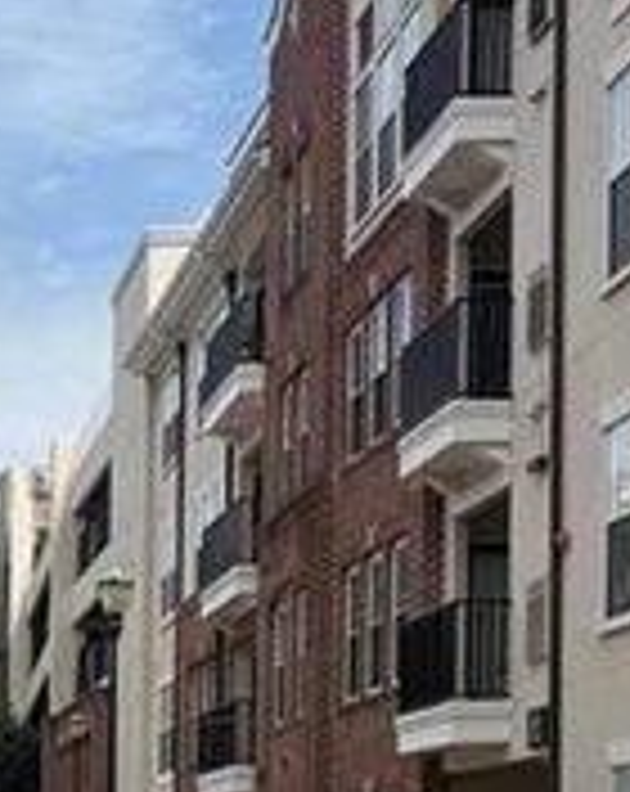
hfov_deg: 16.0
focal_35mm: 89
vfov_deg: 20.2
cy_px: 943
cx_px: -279
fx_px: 2082
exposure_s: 1/5714
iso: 80
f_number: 1.78
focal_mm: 6.76
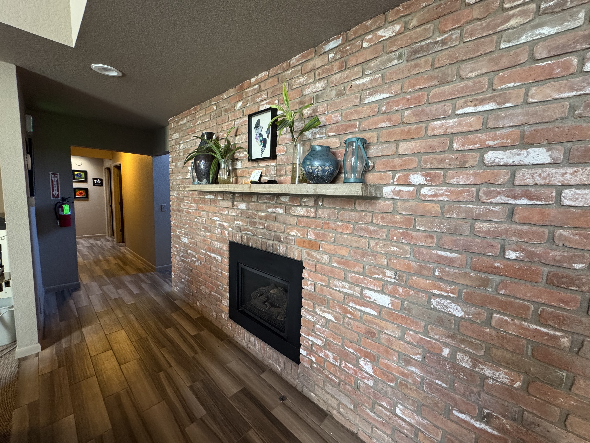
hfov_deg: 102.1
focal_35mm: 14
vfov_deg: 85.7
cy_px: 222
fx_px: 239
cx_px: 295
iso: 320
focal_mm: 2.22
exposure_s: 1/60
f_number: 2.2
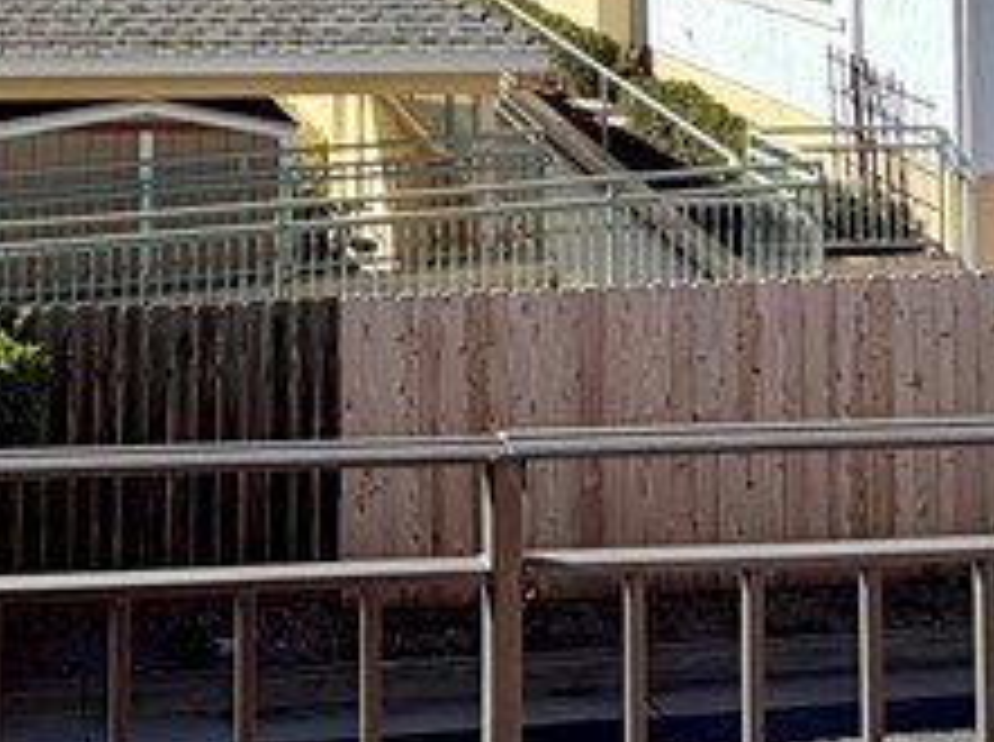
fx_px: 1863
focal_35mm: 65
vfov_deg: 19.5
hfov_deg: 29.1
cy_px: -391
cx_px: 171
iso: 20
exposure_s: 1/809
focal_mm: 2.22
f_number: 2.2
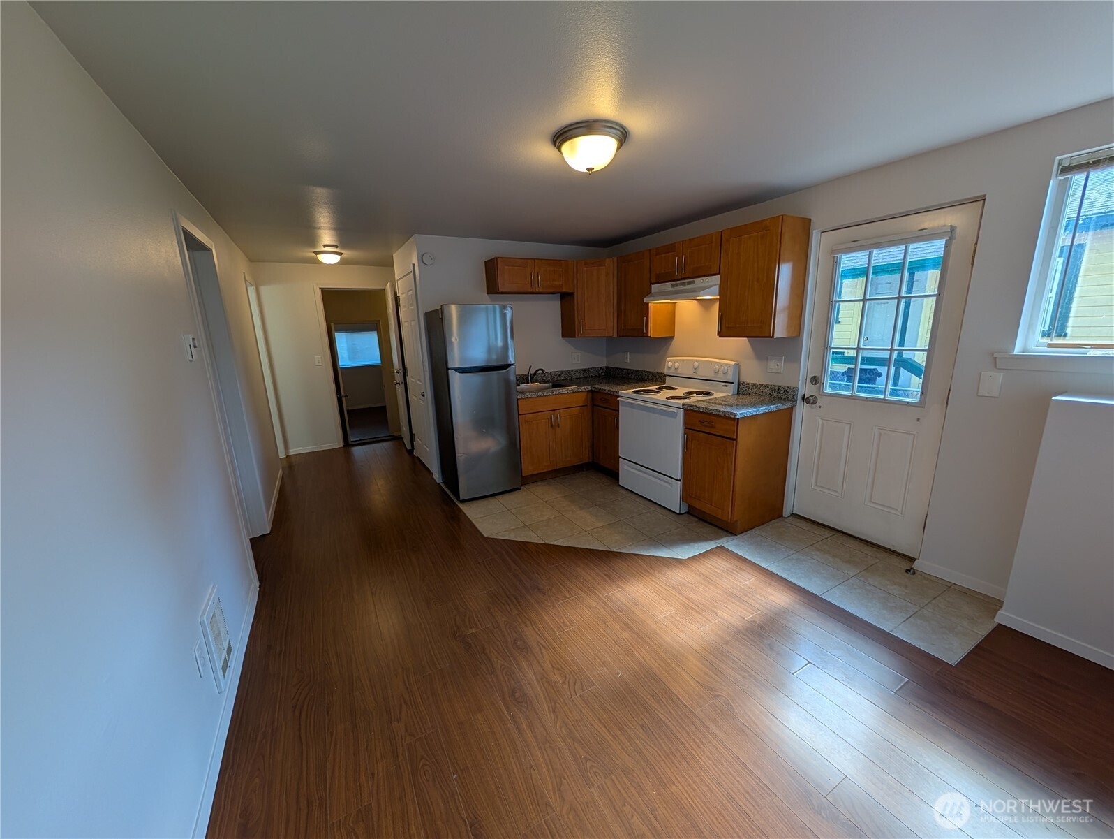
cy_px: 420
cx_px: 557
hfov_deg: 110.5
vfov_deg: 94.6
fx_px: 387
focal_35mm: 12
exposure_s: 1/120
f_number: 1.7
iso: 67
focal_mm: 2.02
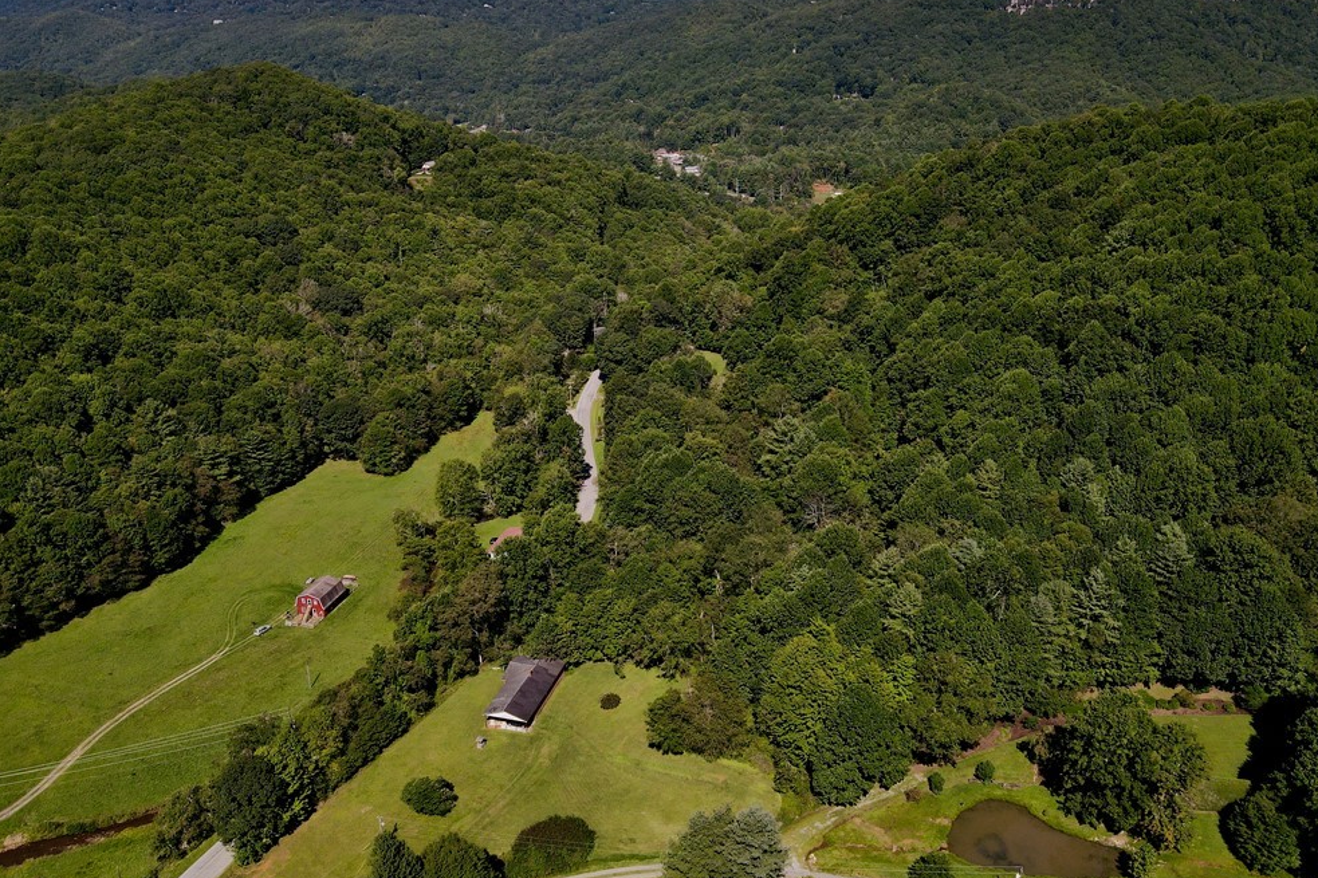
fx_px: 952
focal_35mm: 26
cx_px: 662
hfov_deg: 69.4
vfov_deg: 49.5
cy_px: 425
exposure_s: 1/1250
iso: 100
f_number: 2.8
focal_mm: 4.5
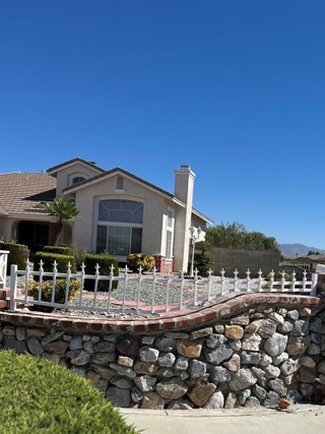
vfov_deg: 47.2
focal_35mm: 39
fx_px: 488
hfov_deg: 36.7
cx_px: 190
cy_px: 286
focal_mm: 5.7
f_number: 1.5
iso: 50
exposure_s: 1/6579
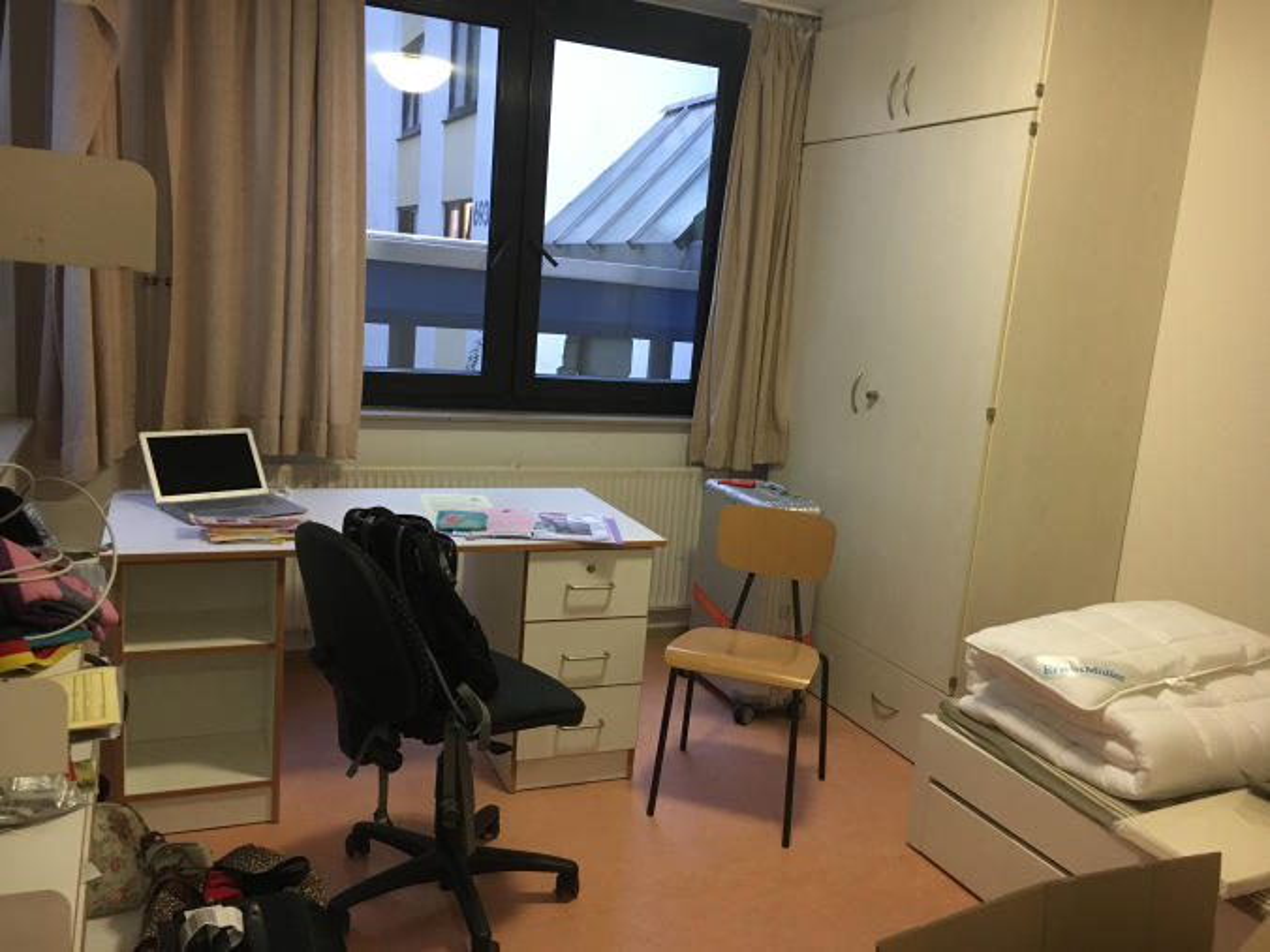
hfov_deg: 61.7
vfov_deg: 48.2
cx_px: 635
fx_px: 1064
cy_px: 476
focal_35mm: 29
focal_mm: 4.15
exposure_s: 1/33
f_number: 2.2
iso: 250
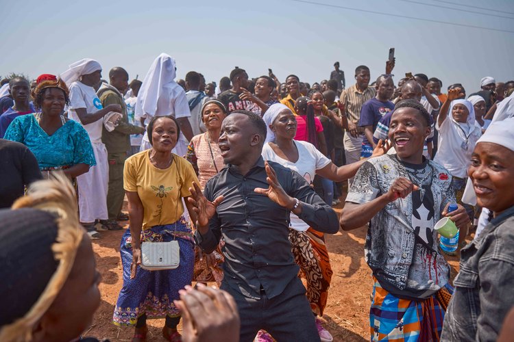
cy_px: 171
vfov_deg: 46.4
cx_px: 257
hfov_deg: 65.5
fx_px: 400
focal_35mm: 28
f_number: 3.5
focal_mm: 28
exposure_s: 1/1000
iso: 50
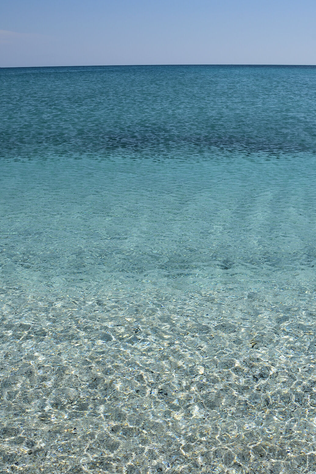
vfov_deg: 51.9
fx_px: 487
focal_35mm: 37
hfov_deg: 35.7
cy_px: 241
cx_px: 198
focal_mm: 24
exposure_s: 1/800
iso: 200
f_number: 8
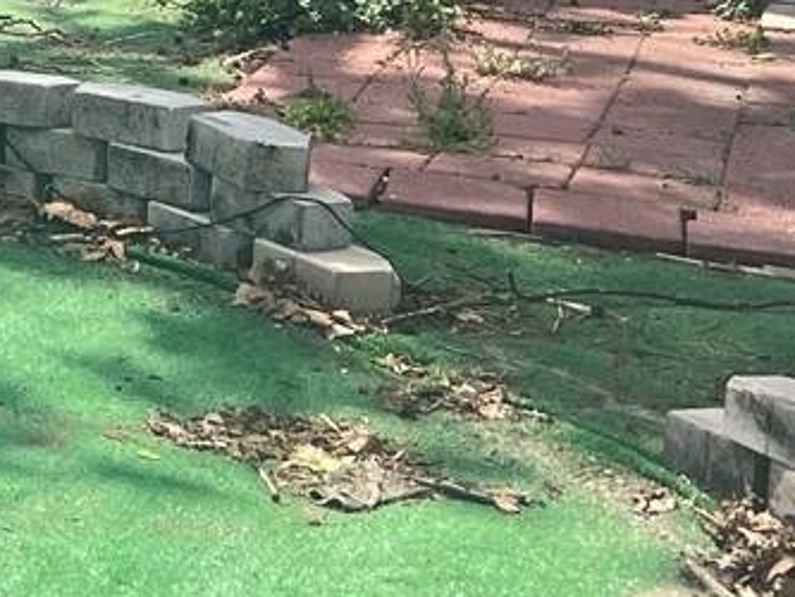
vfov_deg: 11.3
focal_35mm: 125
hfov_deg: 13.7
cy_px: -351
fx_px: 2872
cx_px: -738
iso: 50
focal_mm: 5.7
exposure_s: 1/2457
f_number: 1.5
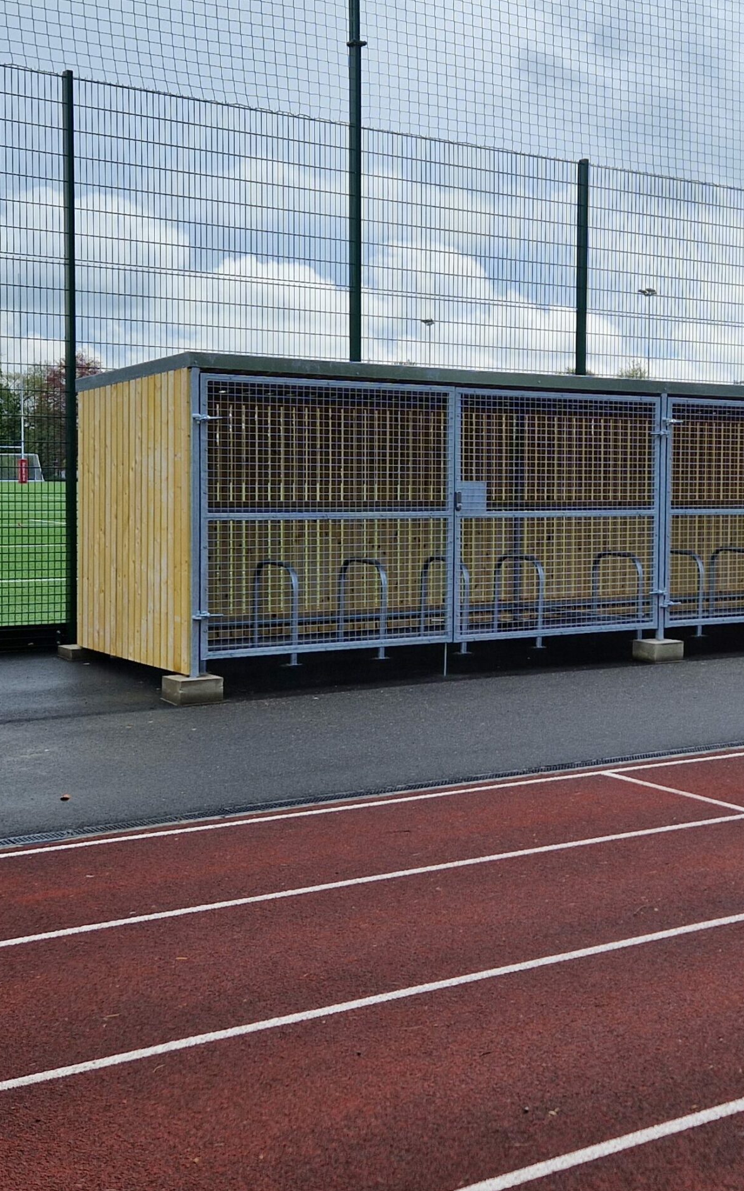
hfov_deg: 38.2
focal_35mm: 33
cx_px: 441
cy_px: 593
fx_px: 1071
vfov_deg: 58.1
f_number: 1.8
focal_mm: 5.4
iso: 50
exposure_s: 1/2072
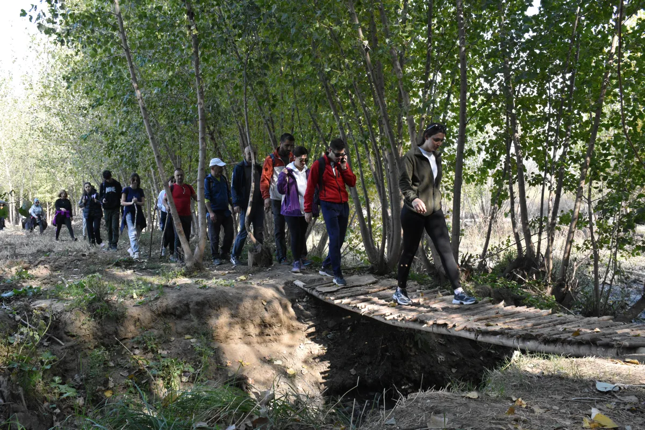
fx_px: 591
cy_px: 215
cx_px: 322
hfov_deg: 57.2
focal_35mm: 33
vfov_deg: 40.0
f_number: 11
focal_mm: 22
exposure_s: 1/500
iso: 3200
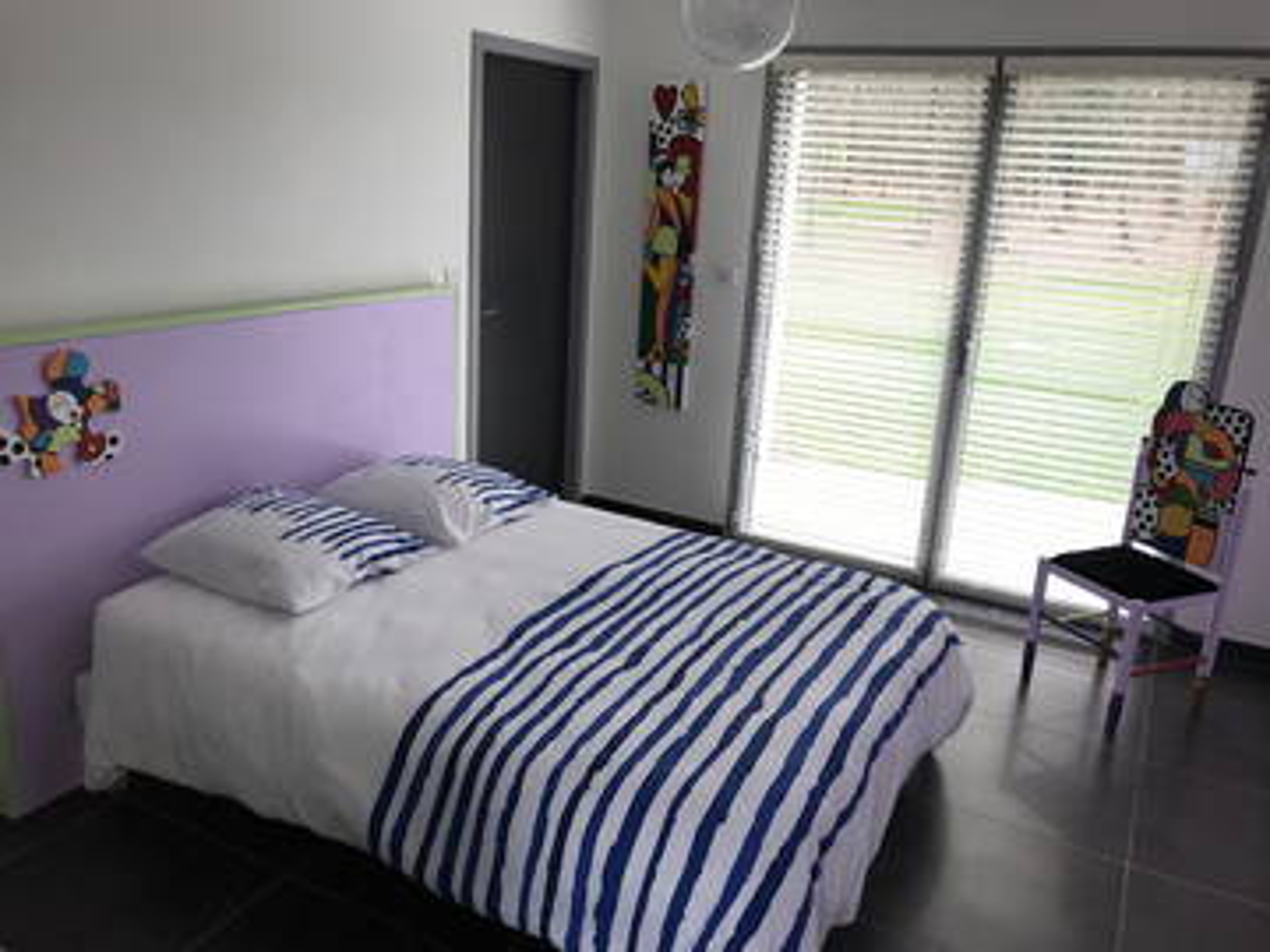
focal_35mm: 28
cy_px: 476
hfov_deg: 63.4
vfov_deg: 49.7
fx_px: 1027
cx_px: 635
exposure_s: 1/114
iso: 20
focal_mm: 3.99
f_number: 1.8
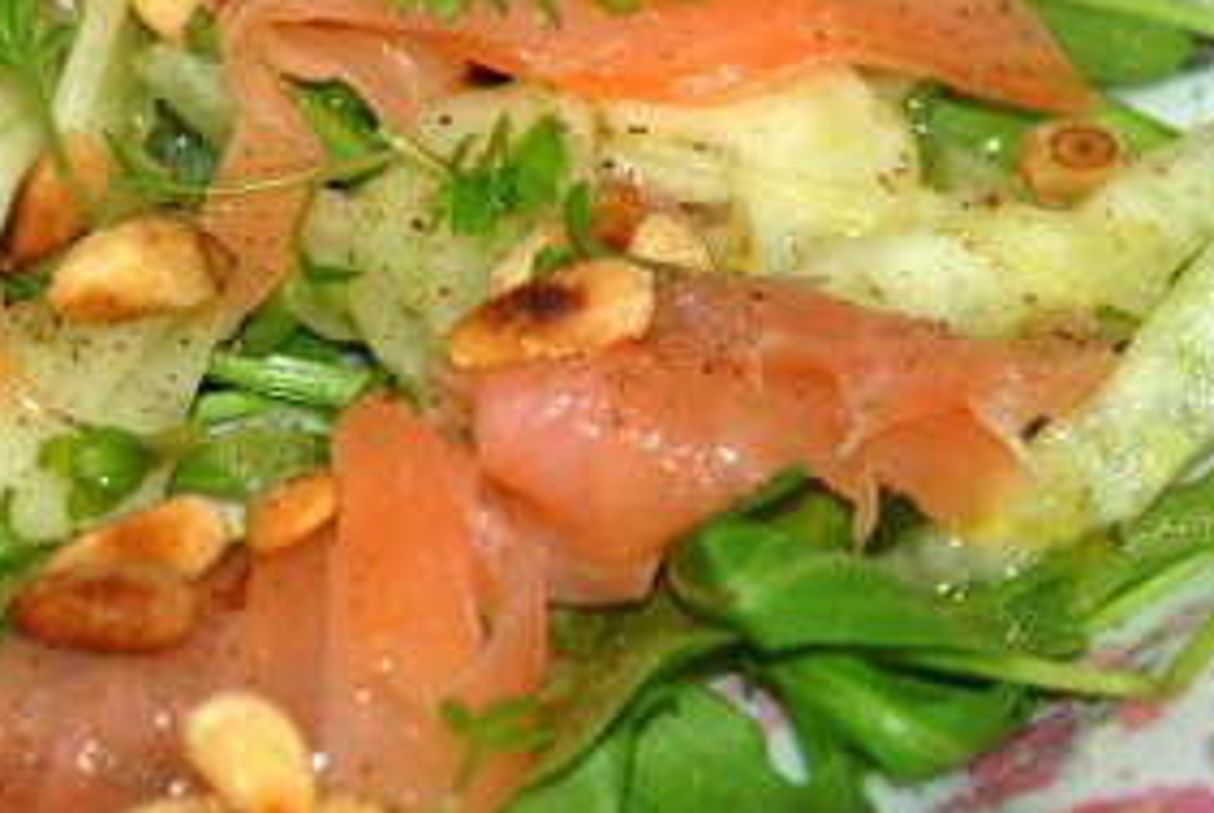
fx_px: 19435
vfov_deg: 2.4
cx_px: 383
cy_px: 185
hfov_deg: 3.6
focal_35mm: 575
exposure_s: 1/60
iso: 200
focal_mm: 135
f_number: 5.6
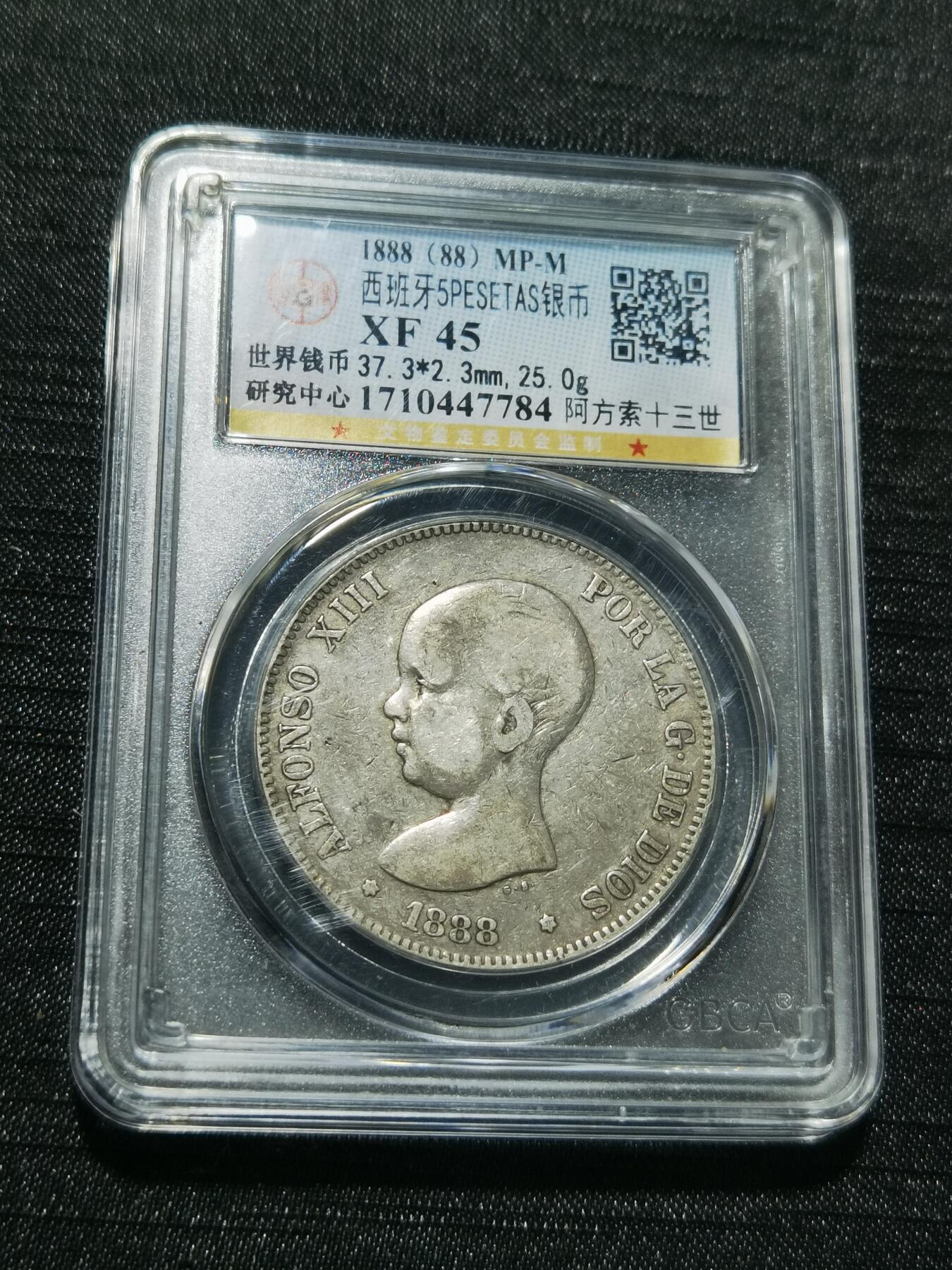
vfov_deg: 33.2
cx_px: 476
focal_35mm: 58
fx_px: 2127
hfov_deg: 25.2
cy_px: 635
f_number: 1.9
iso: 80
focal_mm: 6.67
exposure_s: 1/100
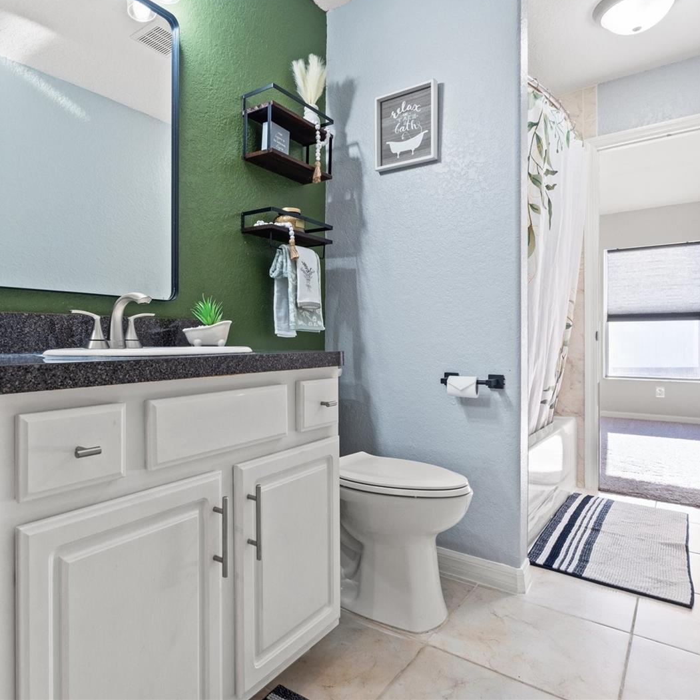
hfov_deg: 67.6
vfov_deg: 68.8
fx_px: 511
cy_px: 346
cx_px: 256
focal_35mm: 22
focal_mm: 11.5
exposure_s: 1/6
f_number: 7.1
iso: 400
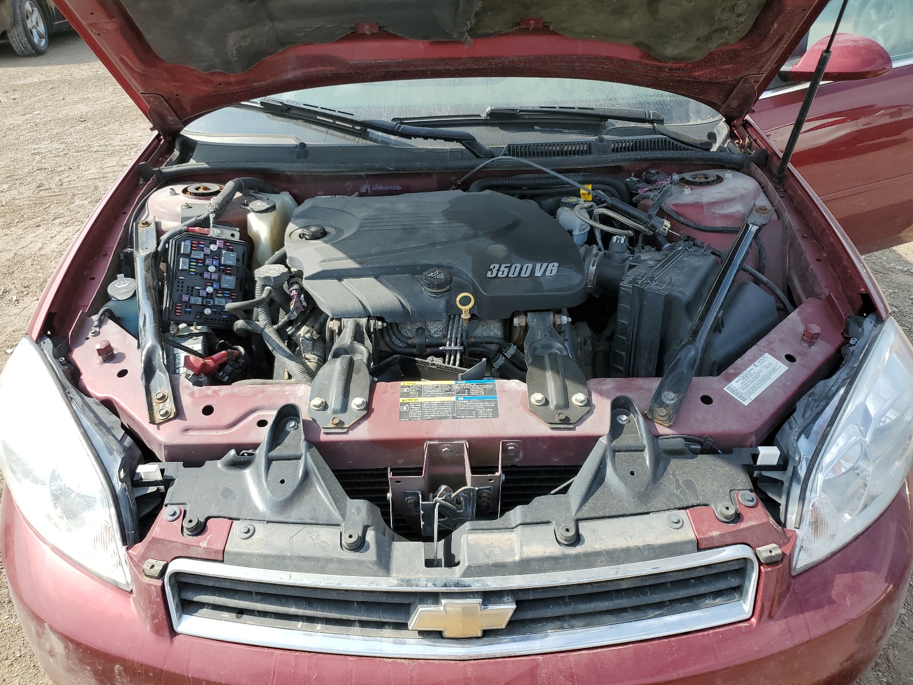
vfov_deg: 53.1
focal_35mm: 26
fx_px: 686
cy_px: 342
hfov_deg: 67.3
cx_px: 456
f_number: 1.5
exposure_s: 1/1250
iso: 50
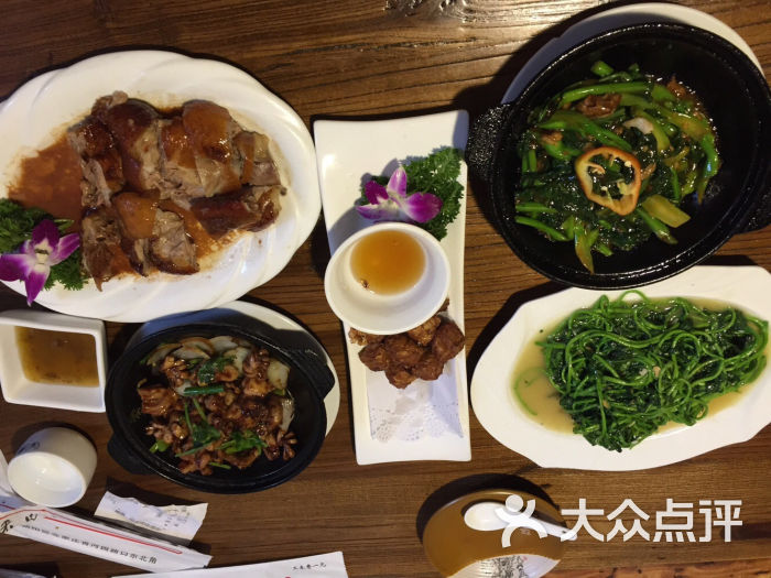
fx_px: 646
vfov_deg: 48.2
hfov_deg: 61.7
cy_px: 289
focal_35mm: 29
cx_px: 386
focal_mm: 4.15
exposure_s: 1/33
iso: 100
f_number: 2.2
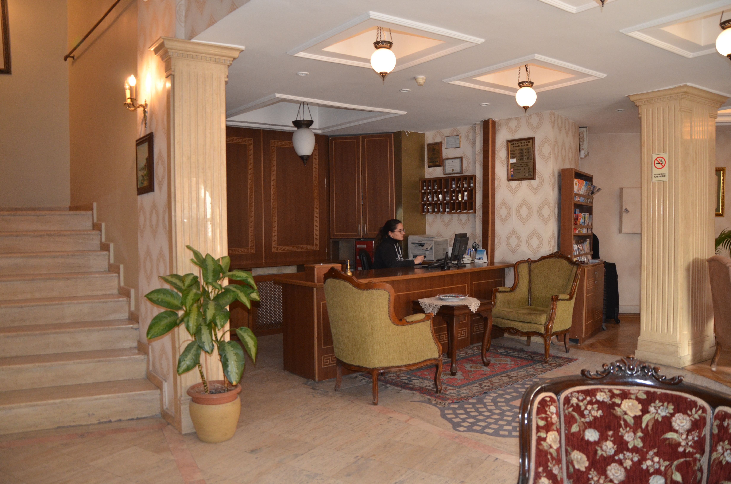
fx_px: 547
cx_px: 366
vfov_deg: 47.7
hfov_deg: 67.5
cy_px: 242
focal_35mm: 27
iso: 800
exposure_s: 1/60
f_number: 3.5
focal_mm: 18
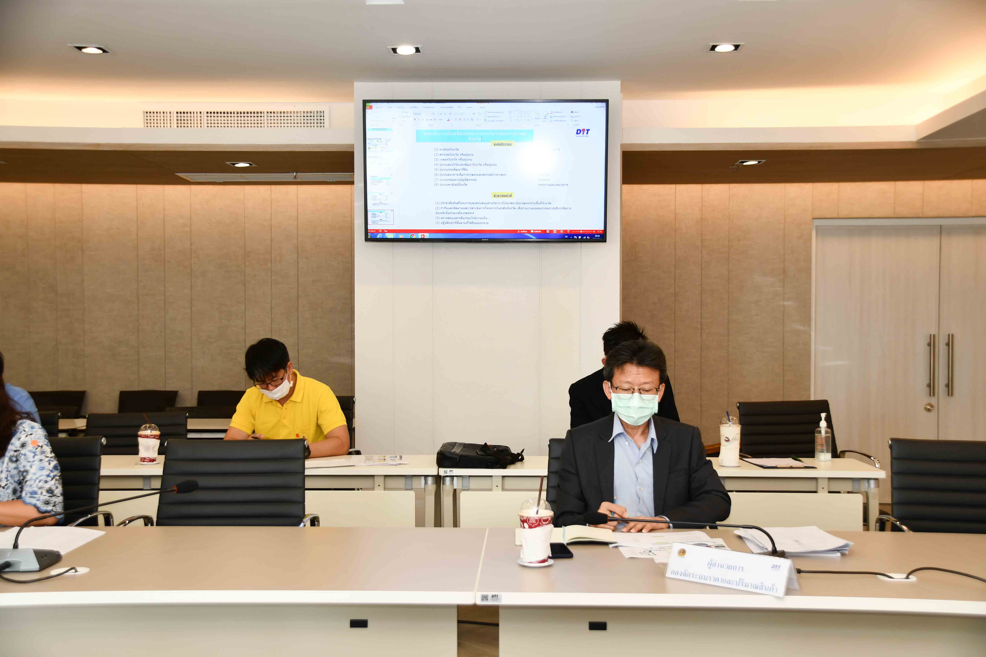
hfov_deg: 49.6
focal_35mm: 39
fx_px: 1068
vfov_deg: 34.2
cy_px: 328
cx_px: 493
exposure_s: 1/60
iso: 200
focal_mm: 26
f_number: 4
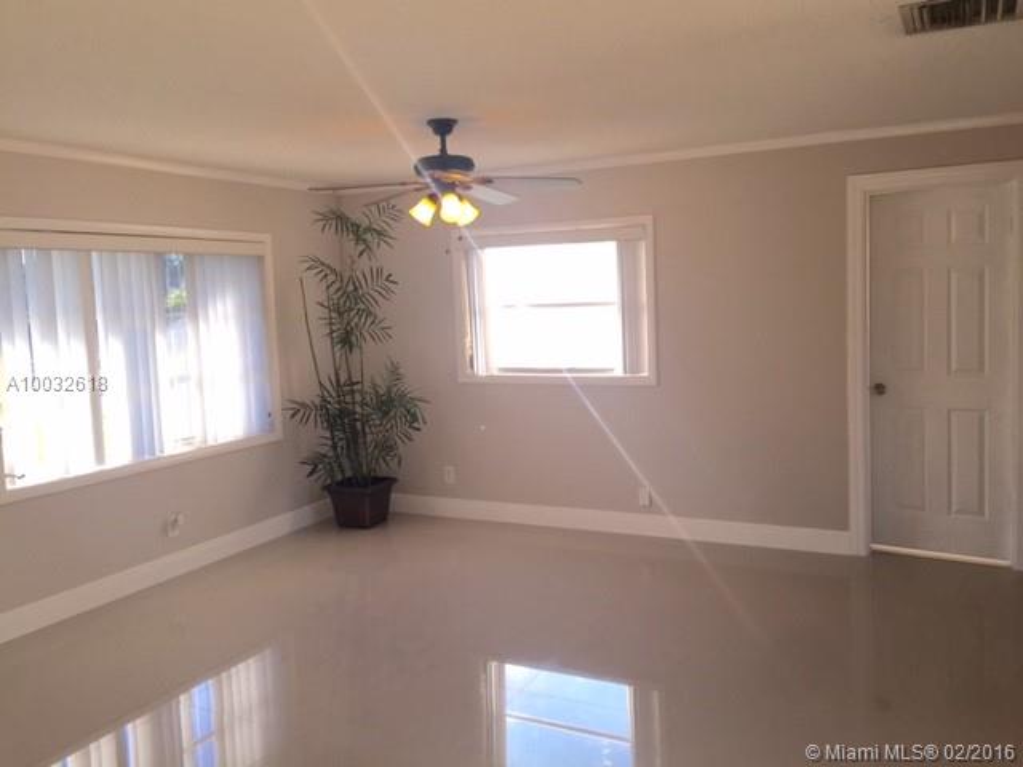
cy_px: 384
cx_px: 512
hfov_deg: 61.7
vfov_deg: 48.2
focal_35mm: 29
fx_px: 857
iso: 32
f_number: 2.2
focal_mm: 4.15
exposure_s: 1/179
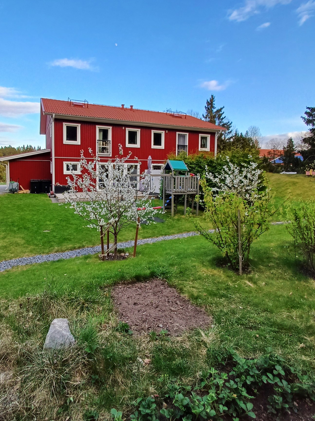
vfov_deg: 81.5
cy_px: 187
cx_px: 131
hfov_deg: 65.5
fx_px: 243
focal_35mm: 20
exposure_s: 1/348
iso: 40
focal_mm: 1.64
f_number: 2.2
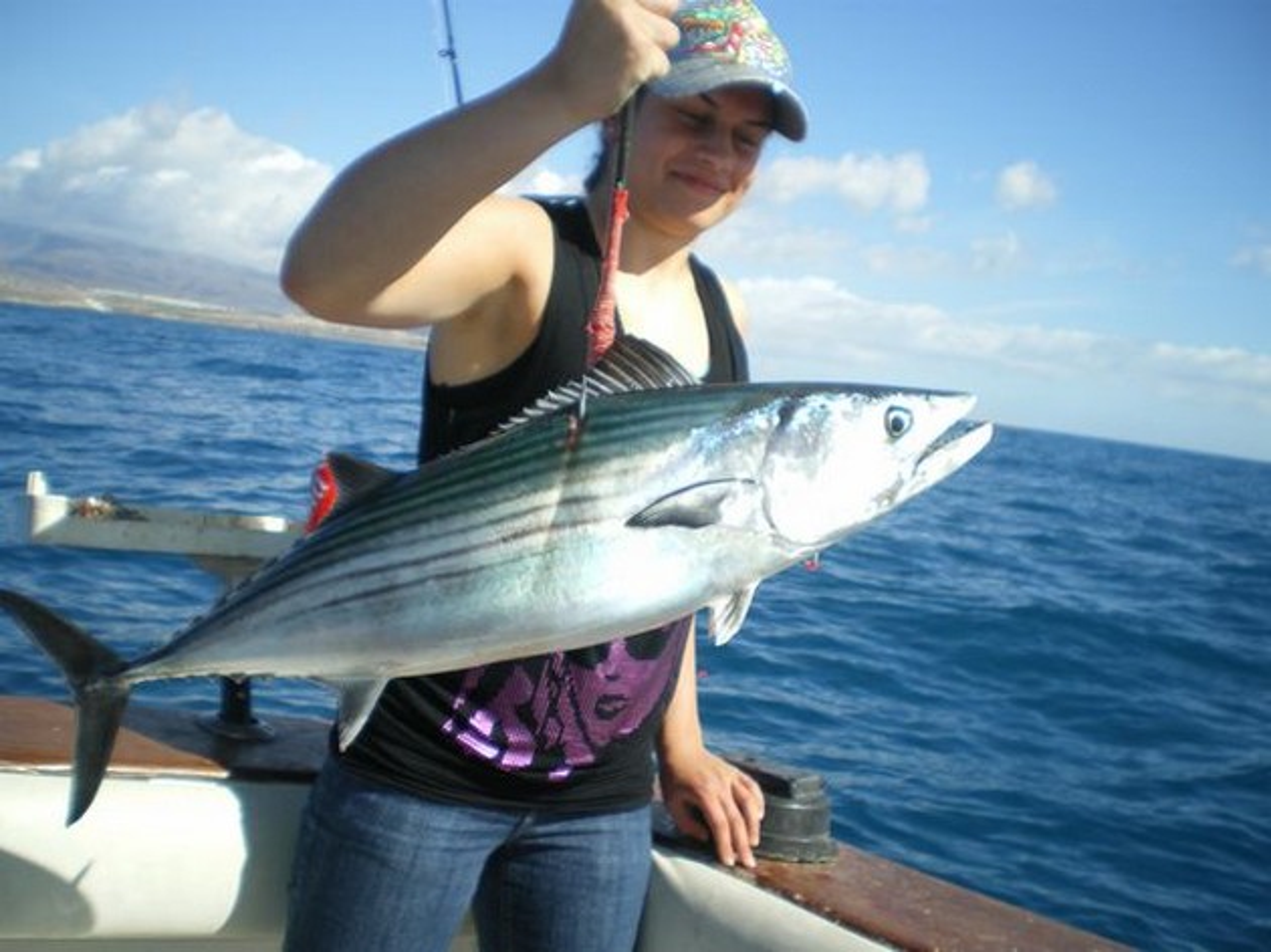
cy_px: 476
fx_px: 1321
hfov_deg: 51.4
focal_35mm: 36
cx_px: 636
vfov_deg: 39.6
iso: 50
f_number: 3.1
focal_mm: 6.3
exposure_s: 1/640
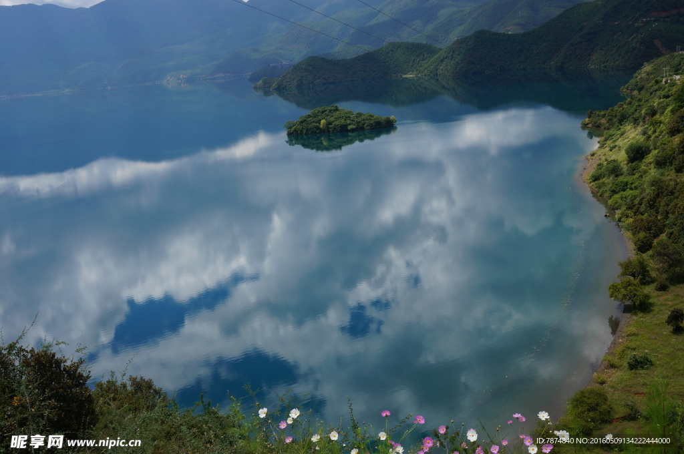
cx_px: 342
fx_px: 712
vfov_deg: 35.4
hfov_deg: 51.3
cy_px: 227
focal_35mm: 38
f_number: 13
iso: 100
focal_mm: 25
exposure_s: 1/160
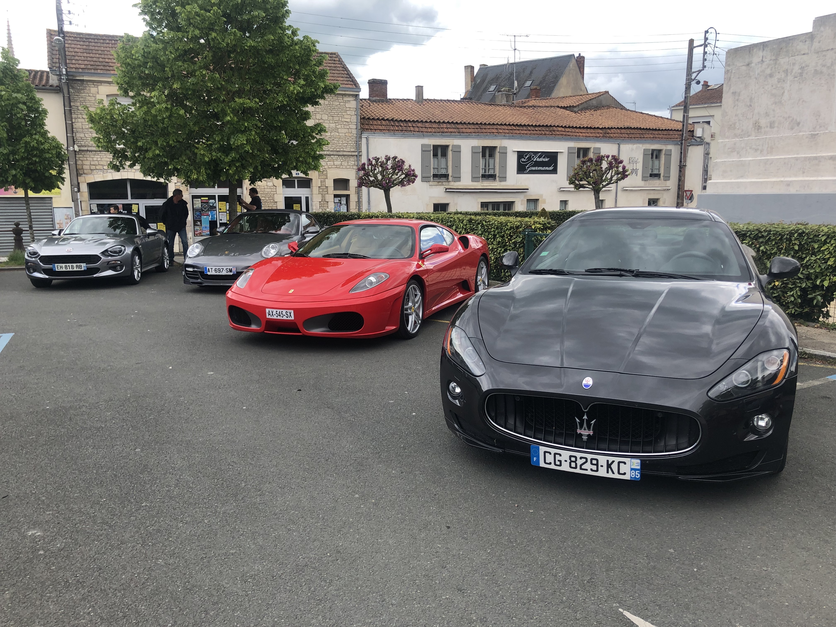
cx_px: 418
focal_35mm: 28
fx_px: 676
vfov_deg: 49.7
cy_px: 314
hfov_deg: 63.4
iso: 20
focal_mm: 3.99
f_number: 1.8
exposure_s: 1/571
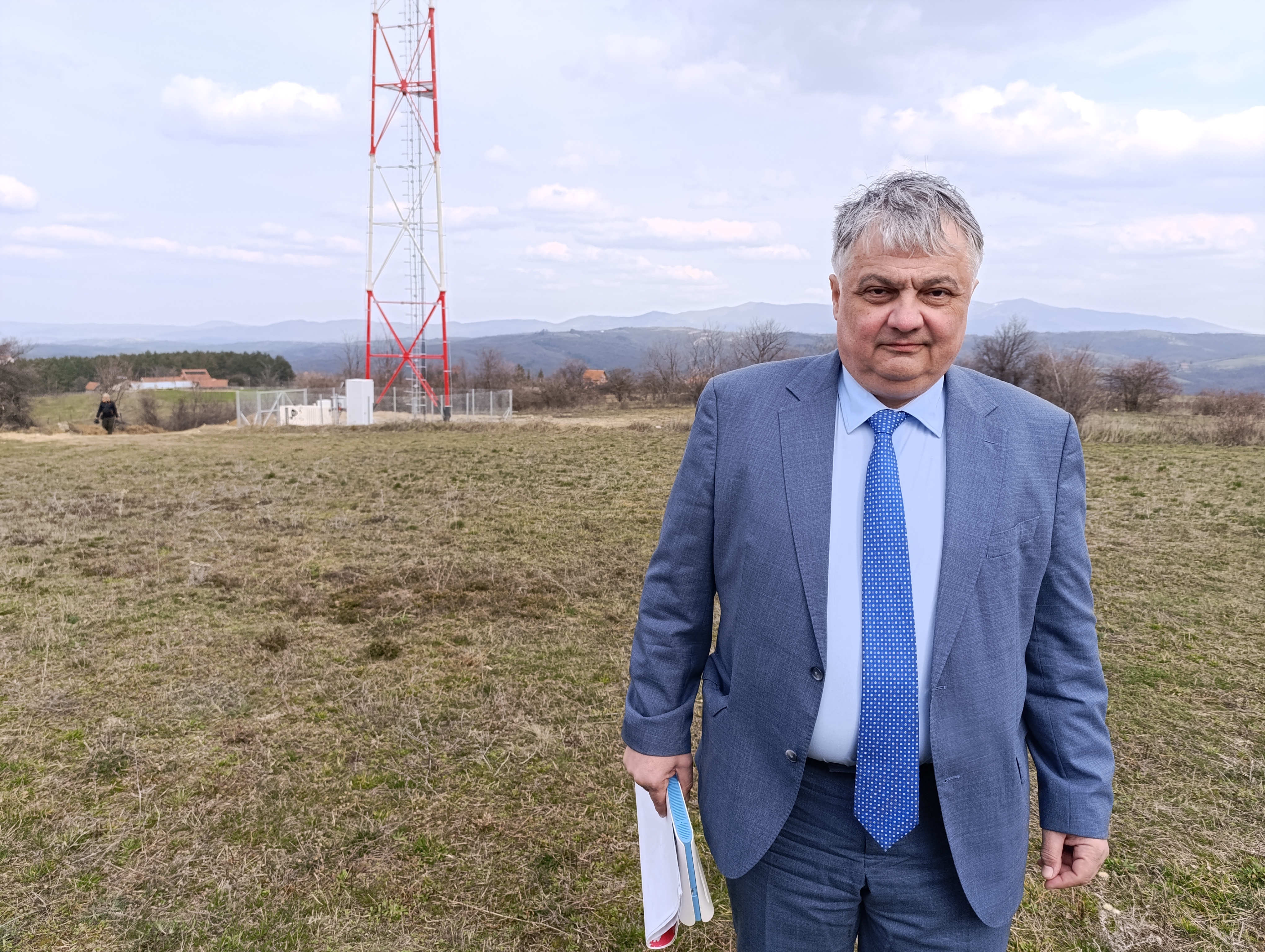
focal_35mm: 23
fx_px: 842
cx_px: 632
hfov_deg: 73.8
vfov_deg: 59.0
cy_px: 476
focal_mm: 6.14
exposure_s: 1/377
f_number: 1.6
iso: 50
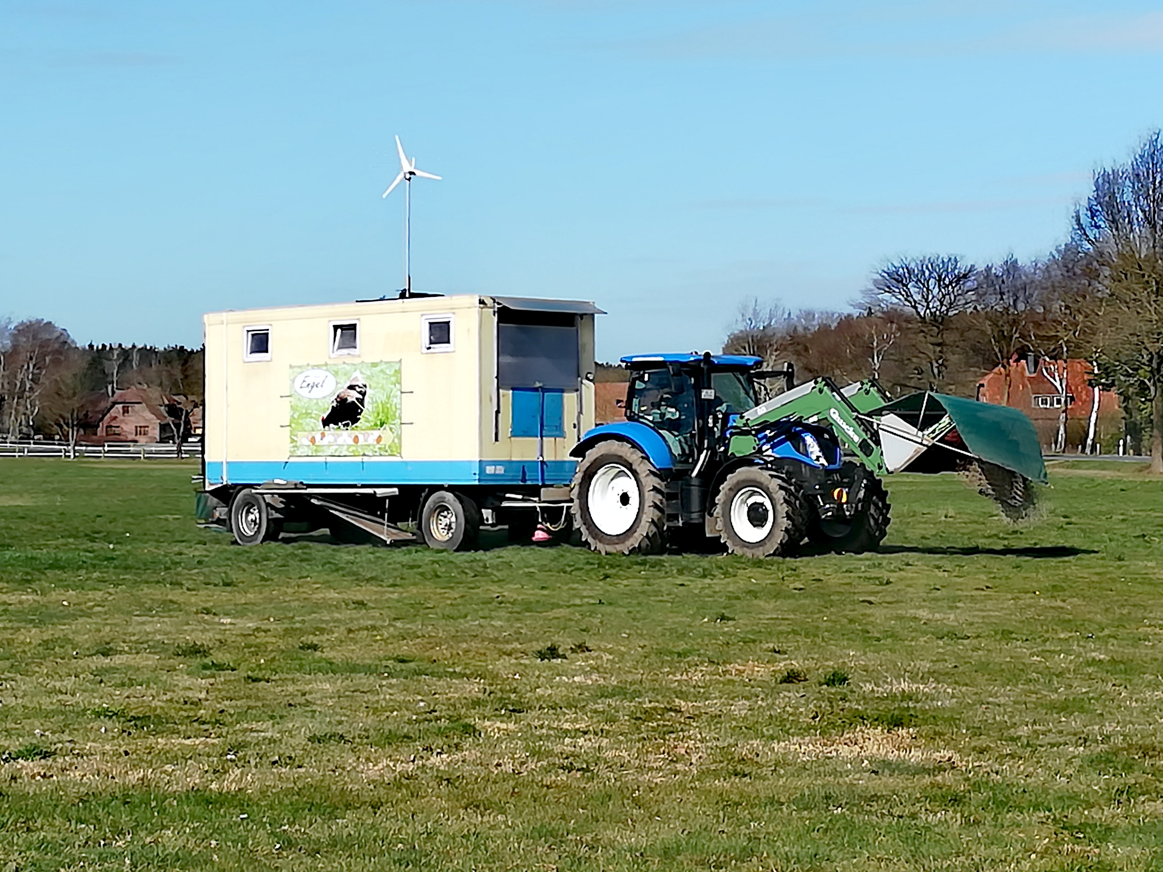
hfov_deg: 23.0
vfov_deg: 17.4
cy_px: 436
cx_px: 582
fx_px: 2856
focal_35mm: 85
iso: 50
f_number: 2.2
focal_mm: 3.83
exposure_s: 1/1312
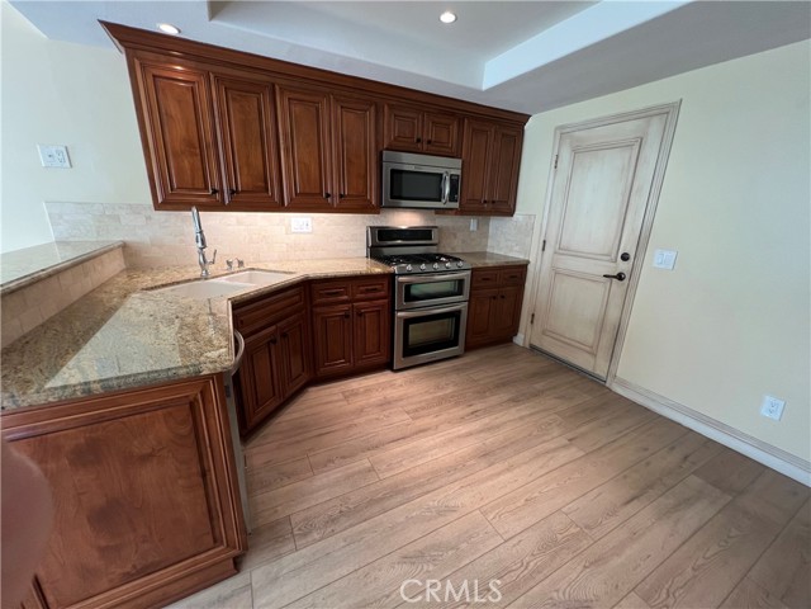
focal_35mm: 13
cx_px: 406
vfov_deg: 89.9
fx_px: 305
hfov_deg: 106.2
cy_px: 304
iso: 125
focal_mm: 1.57
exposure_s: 1/60
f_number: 1.8
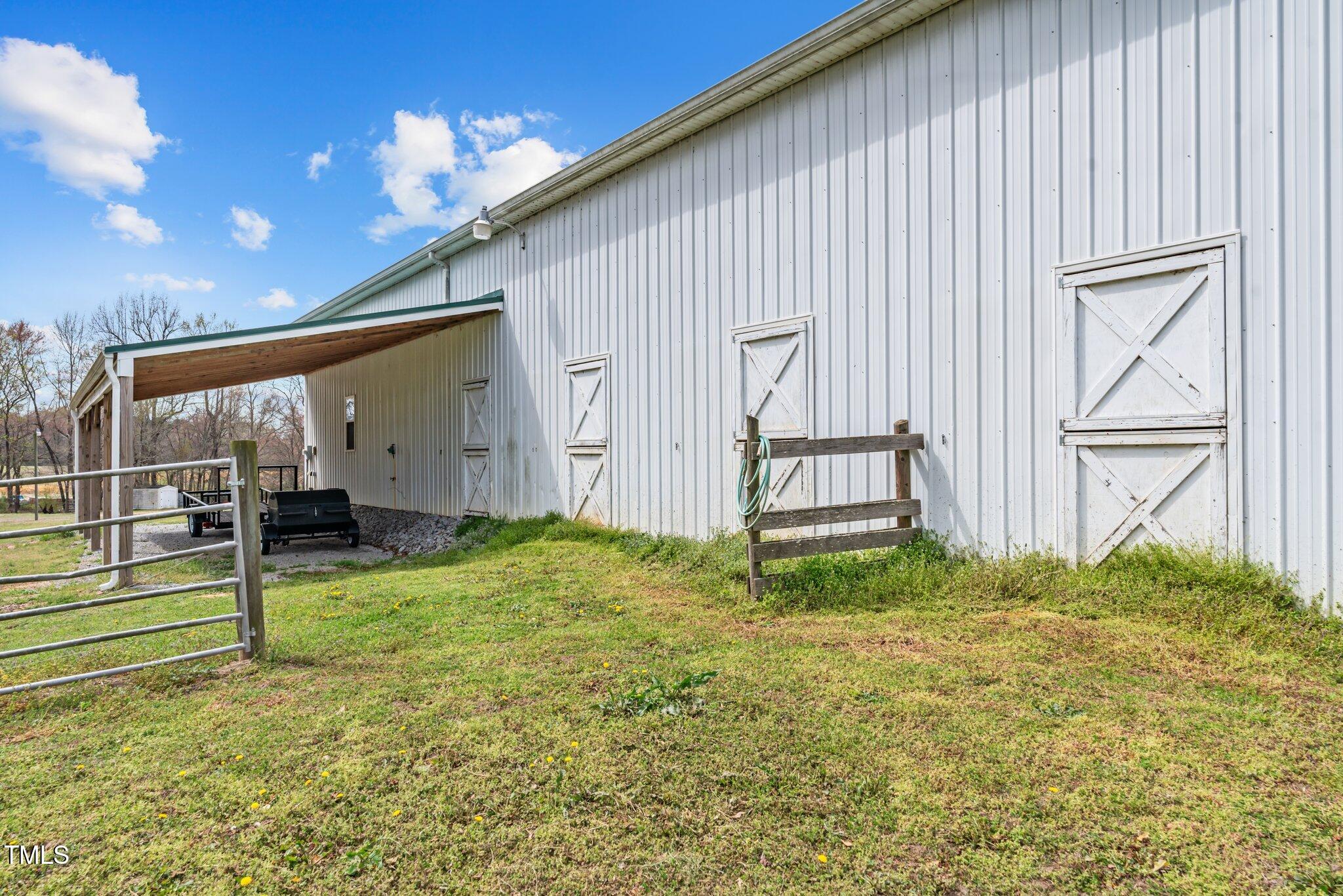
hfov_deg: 78.6
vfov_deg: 57.2
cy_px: 448
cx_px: 672
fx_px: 821
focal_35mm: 22
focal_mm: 22
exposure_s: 1/640
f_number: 8
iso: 250
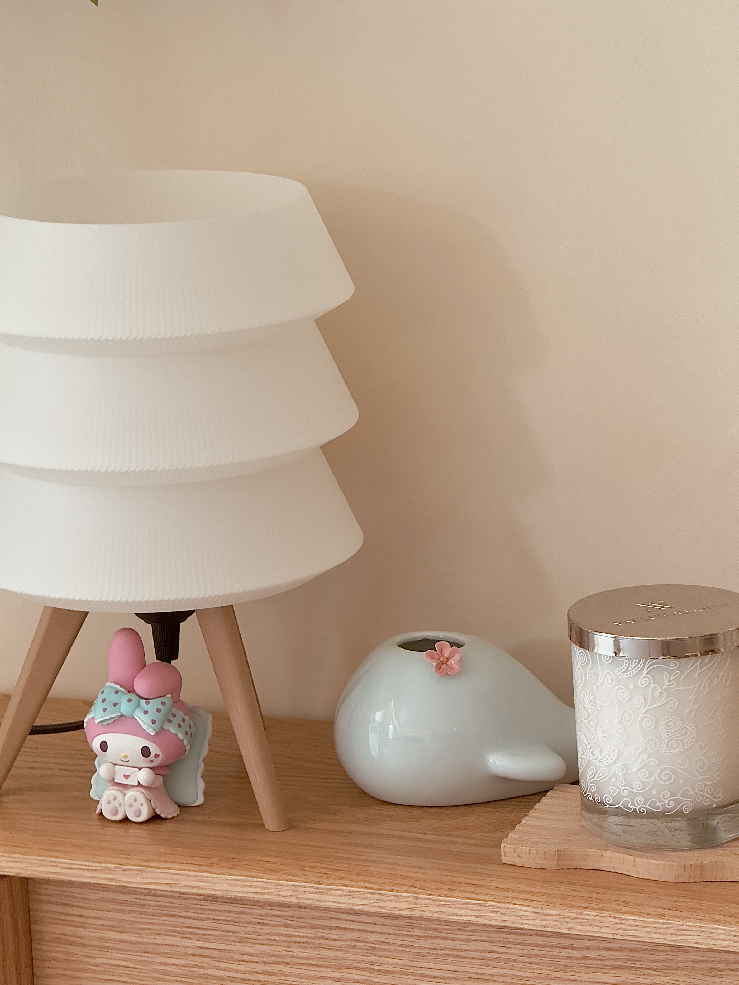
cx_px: 370
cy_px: 492
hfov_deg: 12.3
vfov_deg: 16.4
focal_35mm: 120
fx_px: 3416
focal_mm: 15.66
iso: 640
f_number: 2.8
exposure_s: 1/60
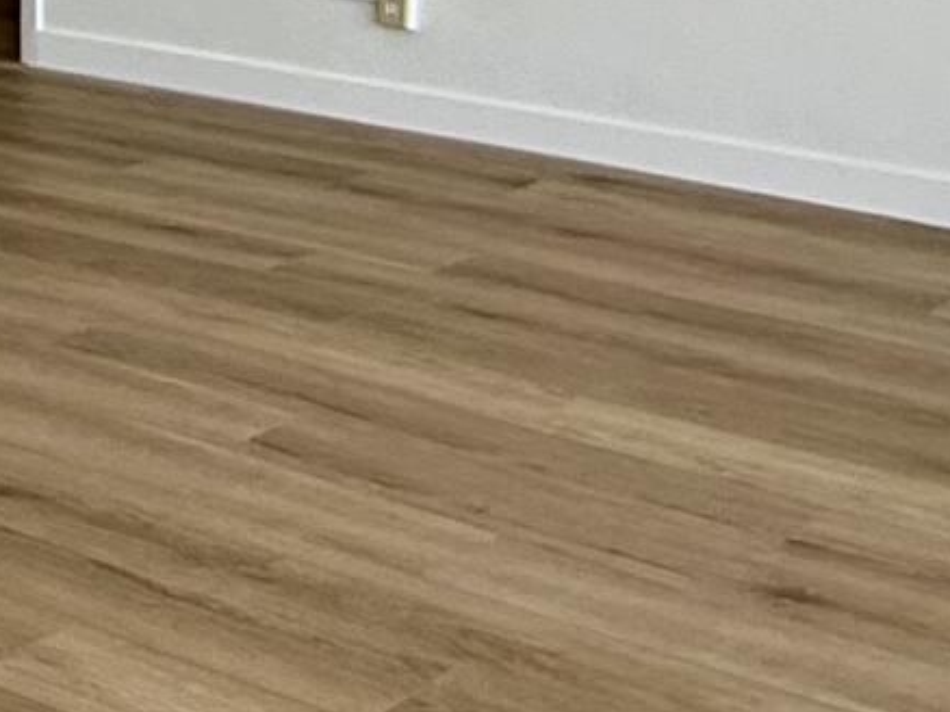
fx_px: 2633
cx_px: 117
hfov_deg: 20.1
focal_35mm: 96
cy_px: -211
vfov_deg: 14.7
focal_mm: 2.22
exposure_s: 1/274
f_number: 2.2
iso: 50
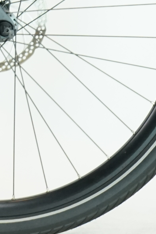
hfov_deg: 3.8
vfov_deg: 5.9
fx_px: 2235
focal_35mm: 344
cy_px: -122
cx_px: -365
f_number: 5.6
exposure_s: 1/200
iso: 2000
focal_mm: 68
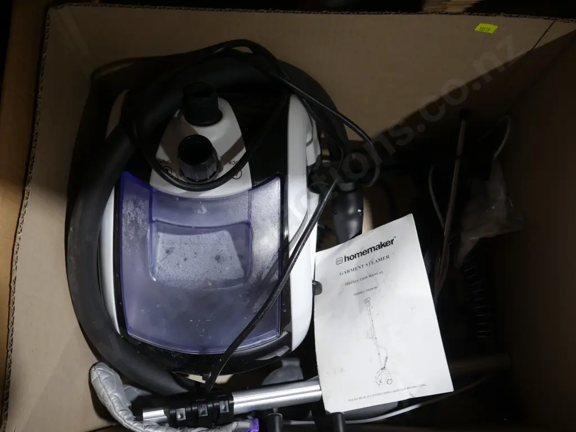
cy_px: 216
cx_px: 288
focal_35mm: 30
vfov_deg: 46.8
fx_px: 499
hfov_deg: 59.9
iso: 400
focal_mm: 15
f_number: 3.6
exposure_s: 1/60
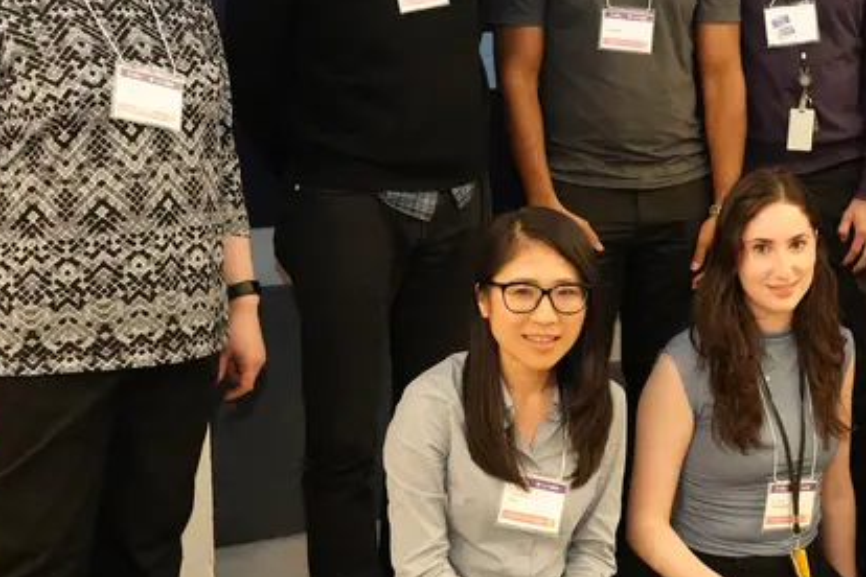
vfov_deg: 20.6
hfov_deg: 30.2
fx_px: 1563
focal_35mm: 65
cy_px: 88
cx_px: 705
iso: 6400
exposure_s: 1/160
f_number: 4
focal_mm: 35
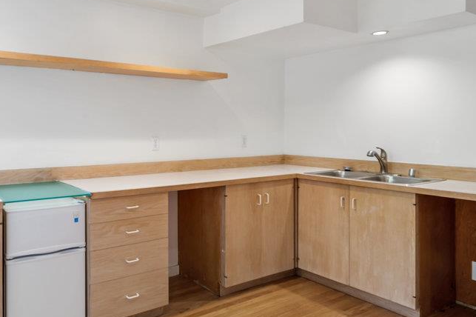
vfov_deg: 44.8
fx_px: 382
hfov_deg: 61.5
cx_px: 141
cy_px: 130
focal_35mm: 29
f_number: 9
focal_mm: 15.5
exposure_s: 1/3
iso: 400
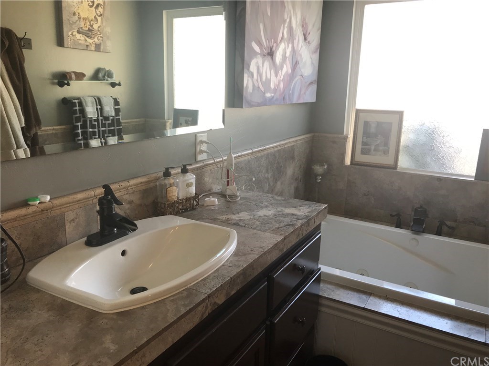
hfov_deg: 63.4
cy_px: 183
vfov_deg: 49.7
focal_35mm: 28
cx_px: 244
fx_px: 396
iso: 32
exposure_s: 1/60
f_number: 1.8
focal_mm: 3.99
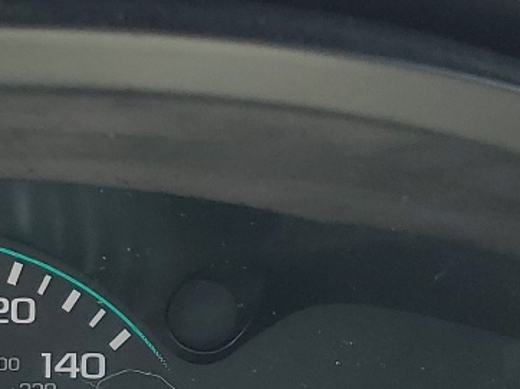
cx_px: -119
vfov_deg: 12.7
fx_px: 1726
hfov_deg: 16.4
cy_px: 383
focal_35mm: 115
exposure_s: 1/294
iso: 50
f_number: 1.5
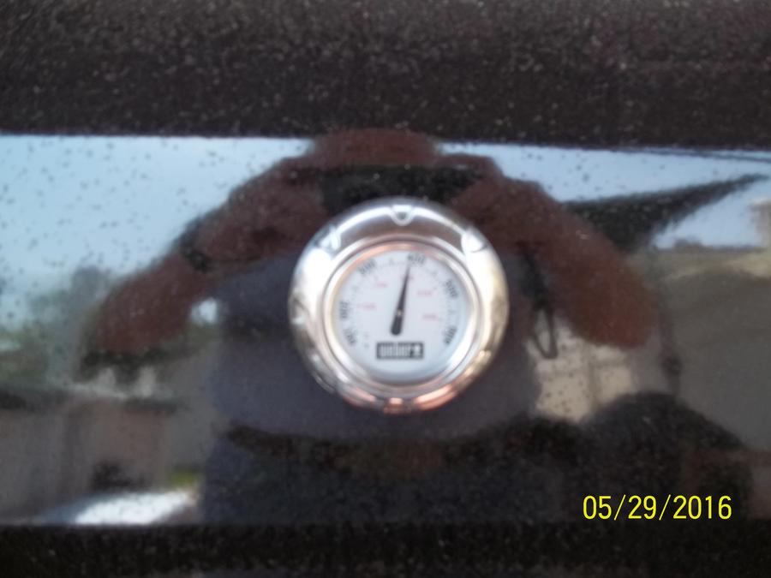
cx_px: 386
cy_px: 289
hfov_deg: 56.8
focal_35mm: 32
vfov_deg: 44.2
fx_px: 713
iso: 64
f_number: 2.9
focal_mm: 5.7
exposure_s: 1/80
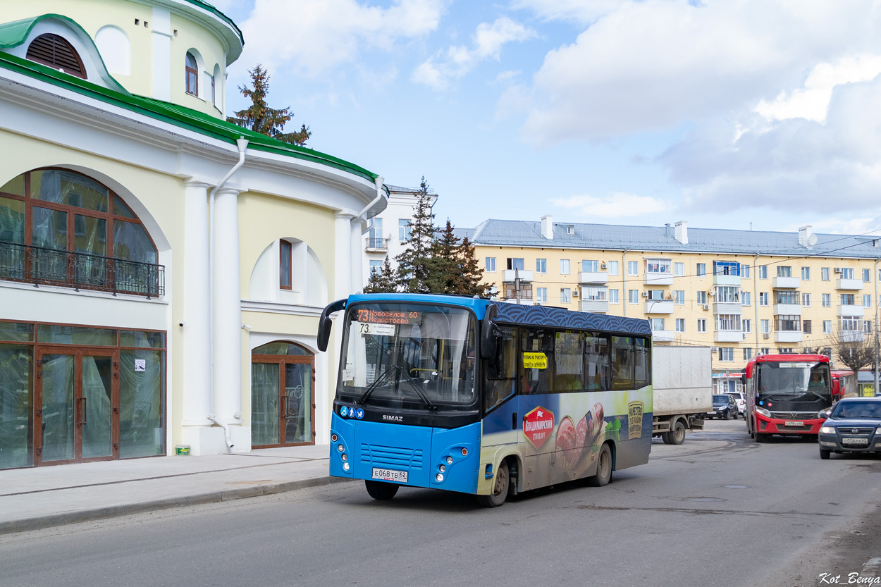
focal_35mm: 36
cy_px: 294
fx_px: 881
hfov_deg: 53.1
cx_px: 440
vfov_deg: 36.9
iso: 200
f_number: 5.6
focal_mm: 24
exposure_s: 1/400
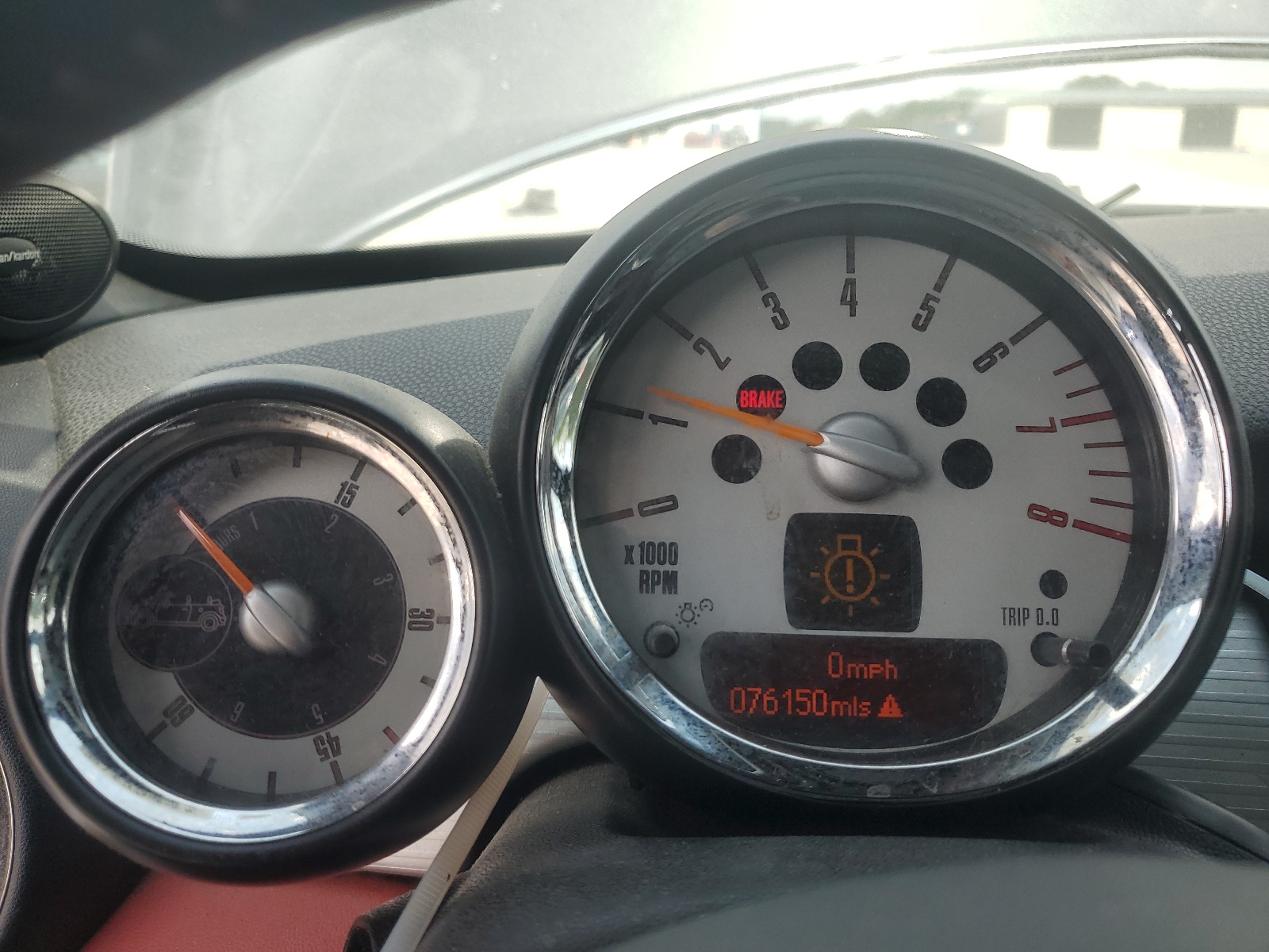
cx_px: 634
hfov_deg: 67.3
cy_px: 476
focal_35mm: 26
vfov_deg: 53.1
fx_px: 953
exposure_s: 1/833
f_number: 1.5
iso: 50
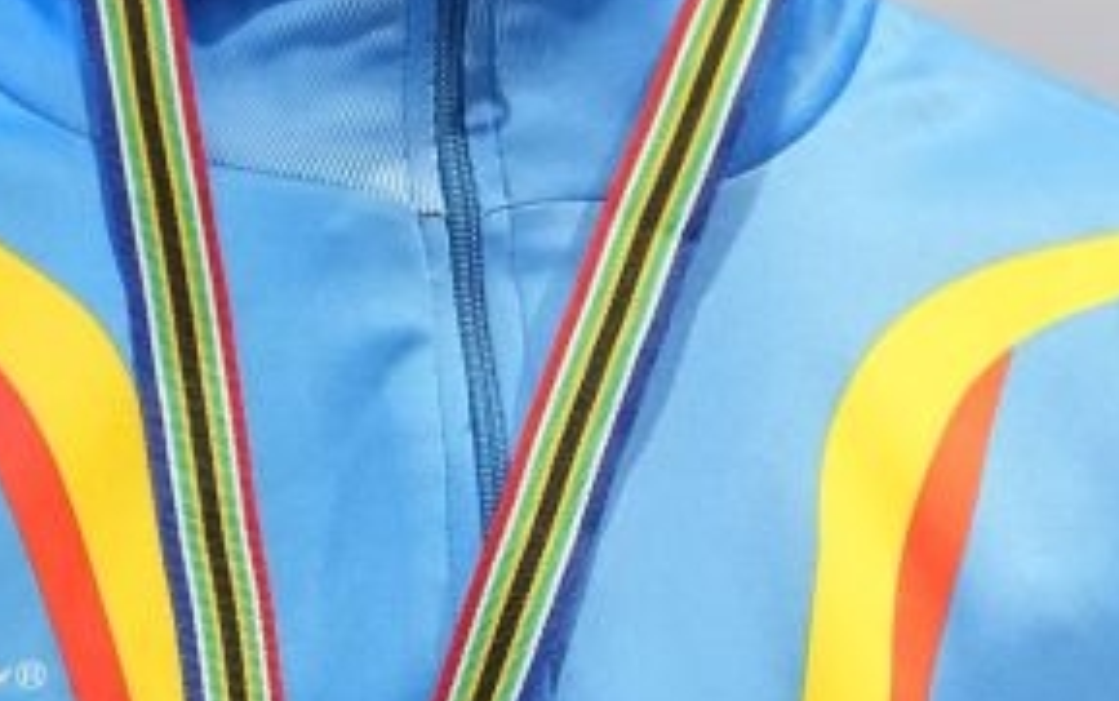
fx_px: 38753
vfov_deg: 1.0
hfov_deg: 1.7
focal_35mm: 1270
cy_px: 4
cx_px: 515
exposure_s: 1/250
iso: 3200
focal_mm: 200
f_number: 2.8
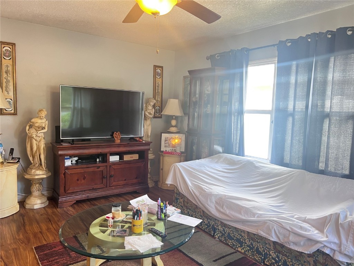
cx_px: 177
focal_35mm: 26
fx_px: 266
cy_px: 133
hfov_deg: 67.3
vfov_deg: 53.1
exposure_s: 1/60
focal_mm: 5.7
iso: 125
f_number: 1.5
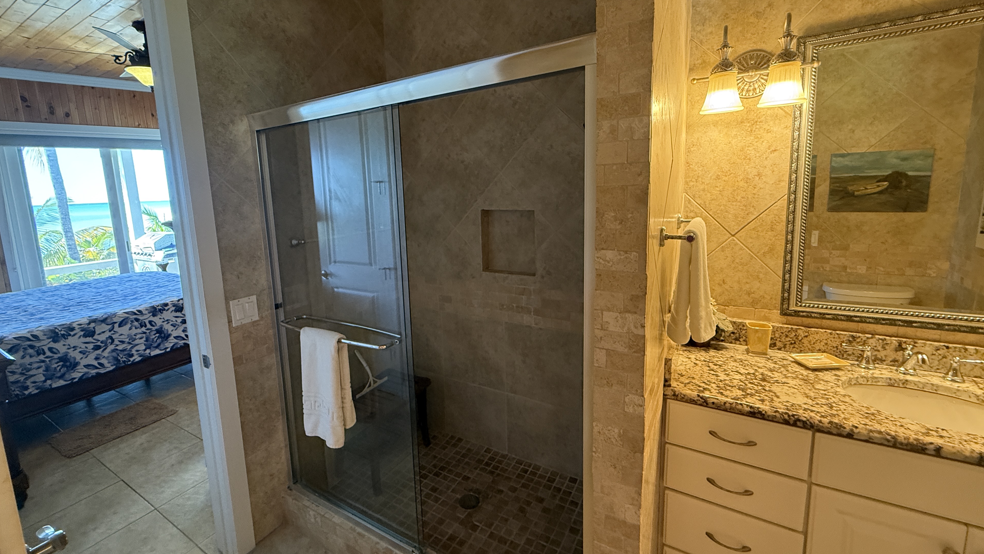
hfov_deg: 99.3
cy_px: 249
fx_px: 417
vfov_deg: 66.9
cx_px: 468
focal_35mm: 16
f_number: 2.2
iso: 400
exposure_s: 1/60
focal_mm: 2.22
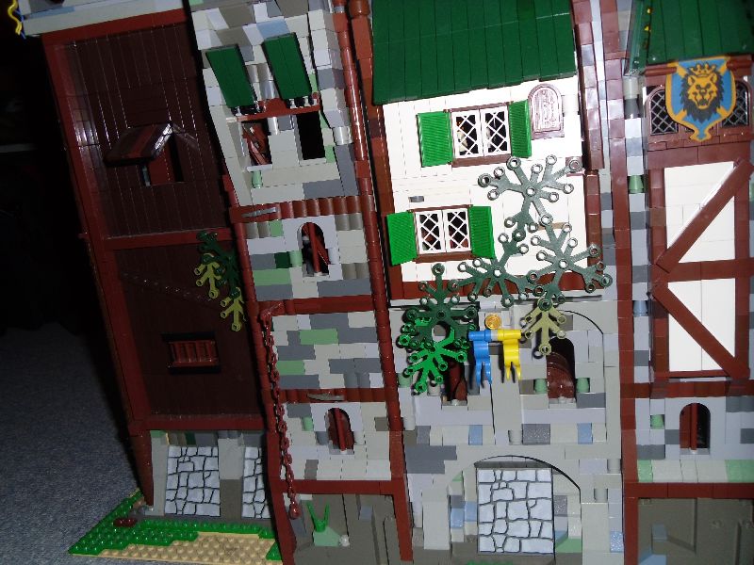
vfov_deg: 45.4
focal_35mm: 31
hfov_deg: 58.4
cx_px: 377
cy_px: 282
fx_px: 675
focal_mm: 5.6
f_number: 3.3
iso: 80
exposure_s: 1/45
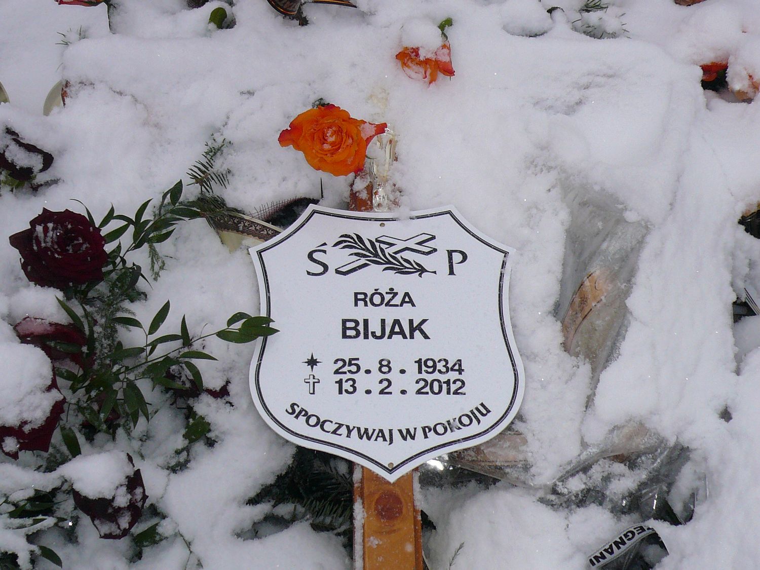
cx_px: 380
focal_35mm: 59
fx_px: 1295
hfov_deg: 32.7
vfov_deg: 24.8
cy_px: 285
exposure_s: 1/320
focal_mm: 6.4
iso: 100
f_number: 3.2
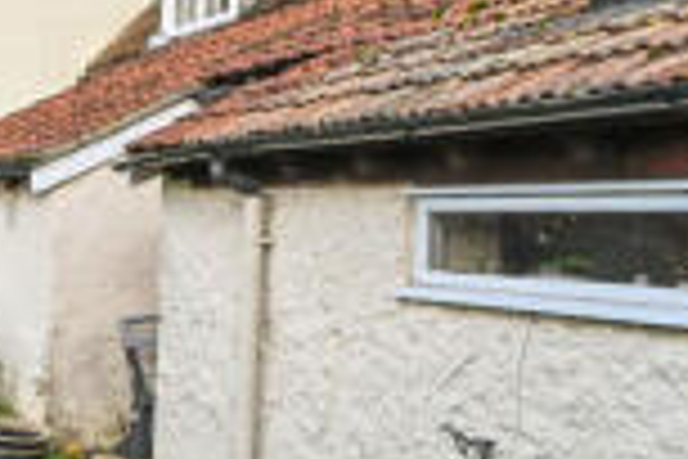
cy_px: 225
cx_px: -468
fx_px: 1147
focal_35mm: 60
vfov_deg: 22.6
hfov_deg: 23.0
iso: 500
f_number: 8
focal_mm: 14
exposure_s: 1/400
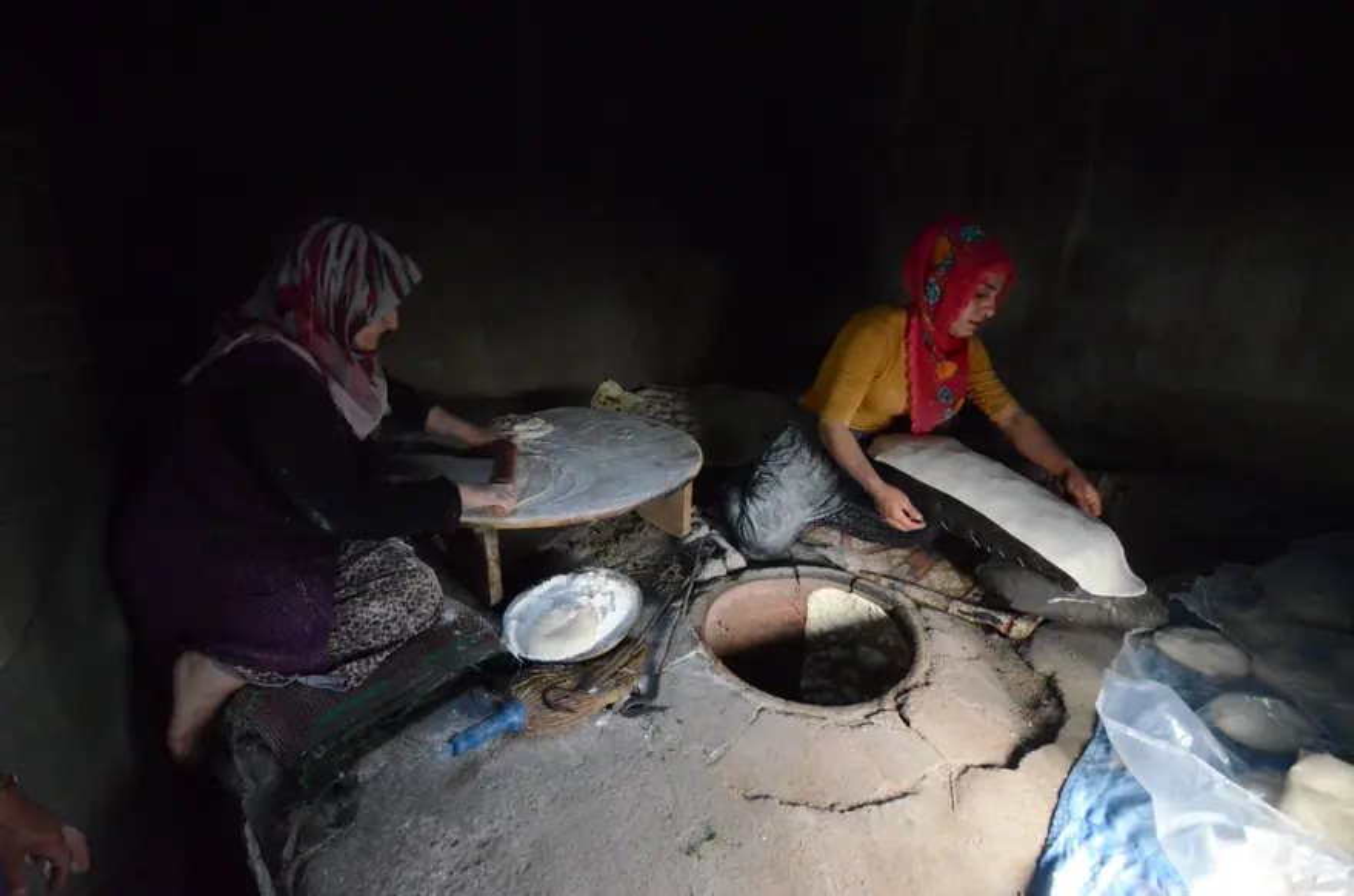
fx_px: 563
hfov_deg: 100.5
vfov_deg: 77.0
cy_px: 448
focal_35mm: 15
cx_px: 677
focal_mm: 10
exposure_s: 1/250
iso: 6400
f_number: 9
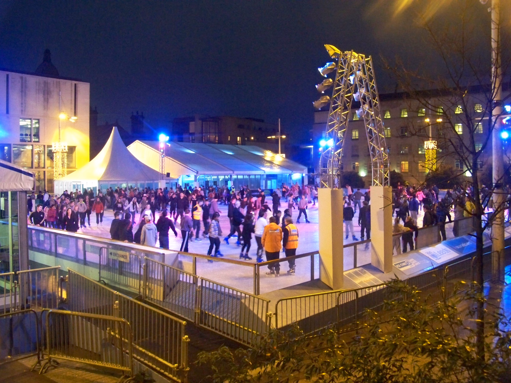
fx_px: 487
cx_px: 256
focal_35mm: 33
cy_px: 192
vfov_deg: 42.9
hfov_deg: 55.4
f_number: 2.8
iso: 800
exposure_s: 1/25
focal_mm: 5.85
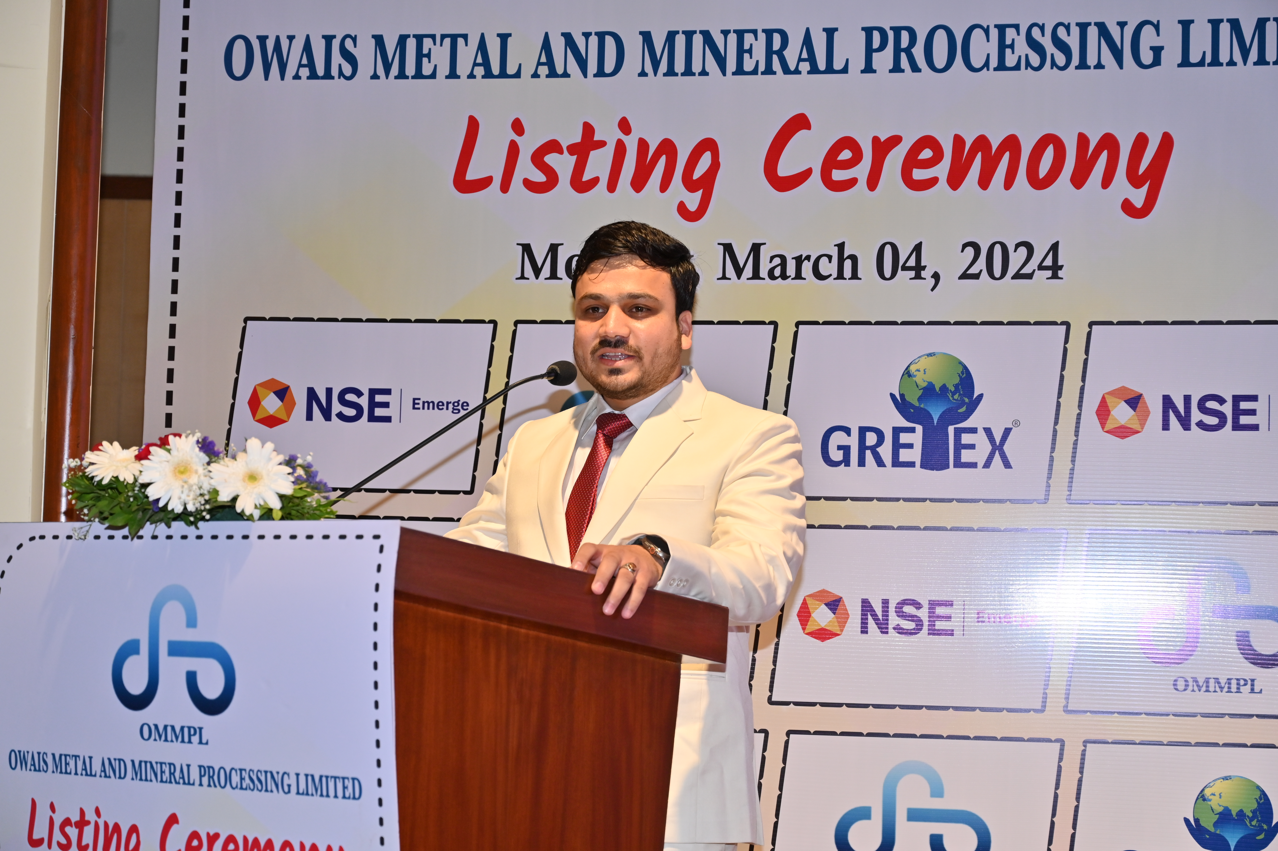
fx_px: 2377
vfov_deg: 20.3
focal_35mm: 67
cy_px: 426
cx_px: 639
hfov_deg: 30.1
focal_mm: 67
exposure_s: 1/160
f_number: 5.6
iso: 400
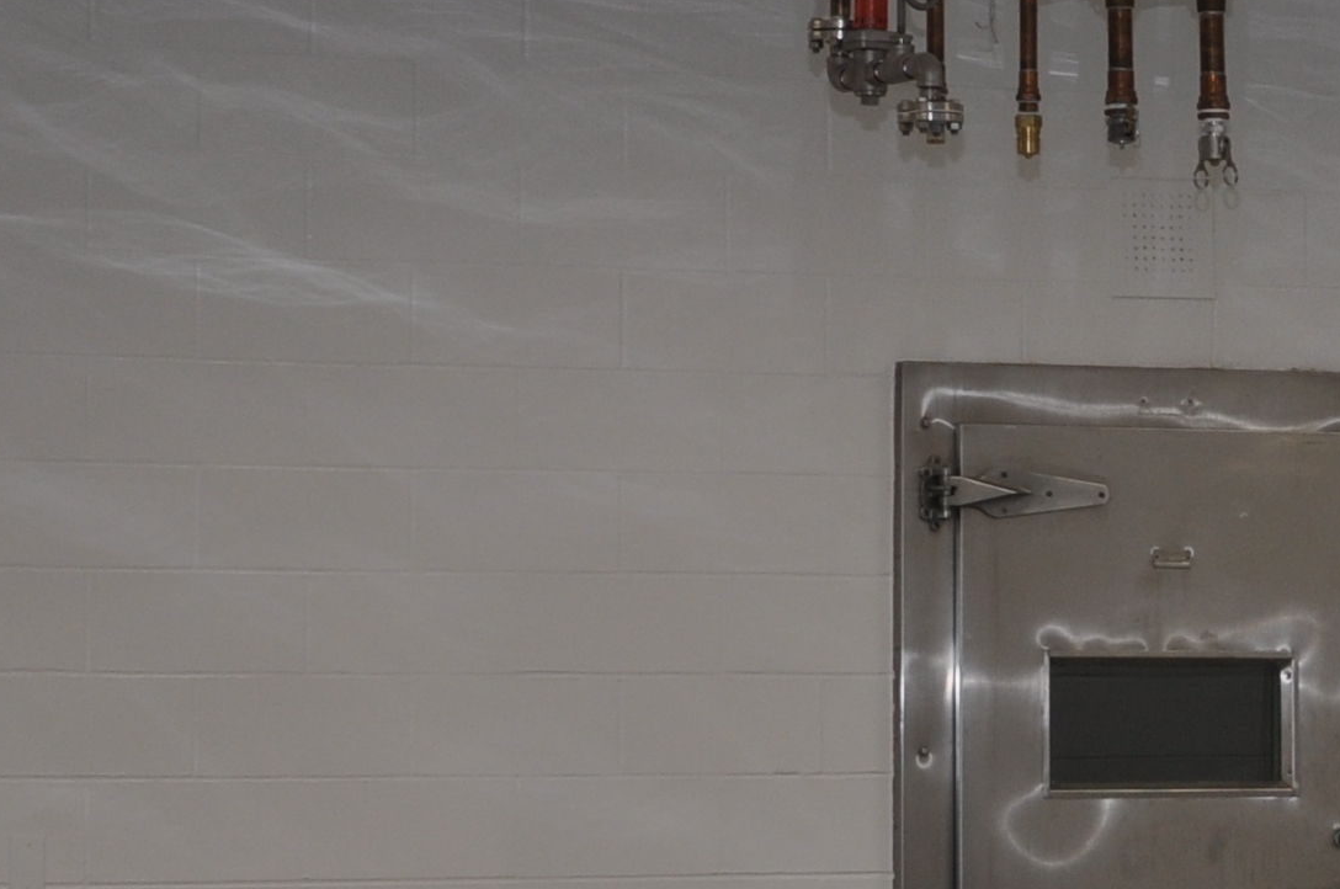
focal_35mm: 207
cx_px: 2588
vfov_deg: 6.6
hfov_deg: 9.4
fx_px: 7692
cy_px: 623
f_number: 5.6
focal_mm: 35
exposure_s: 1/125
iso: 200
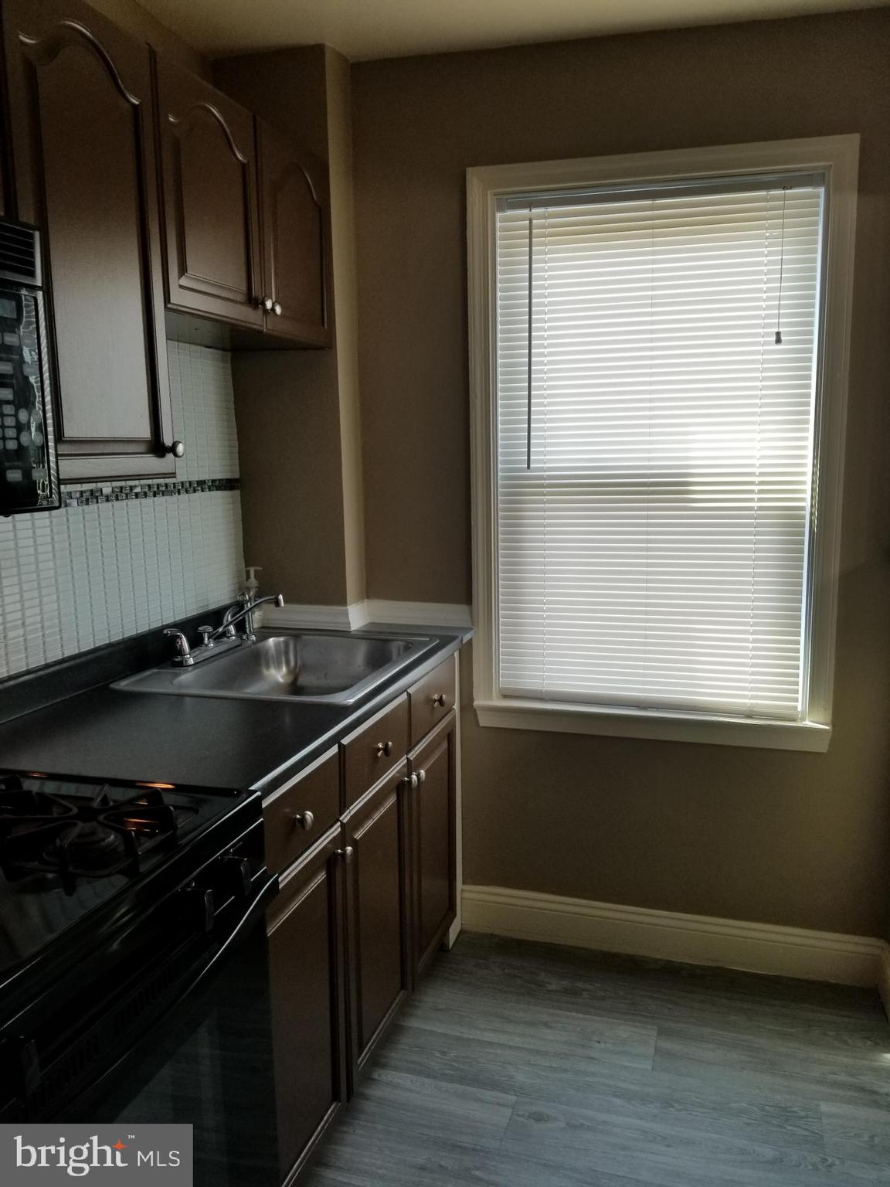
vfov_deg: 67.3
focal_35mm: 26
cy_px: 594
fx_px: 891
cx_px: 445
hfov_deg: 53.1
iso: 50
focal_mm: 4.25
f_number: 1.7
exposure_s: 1/130
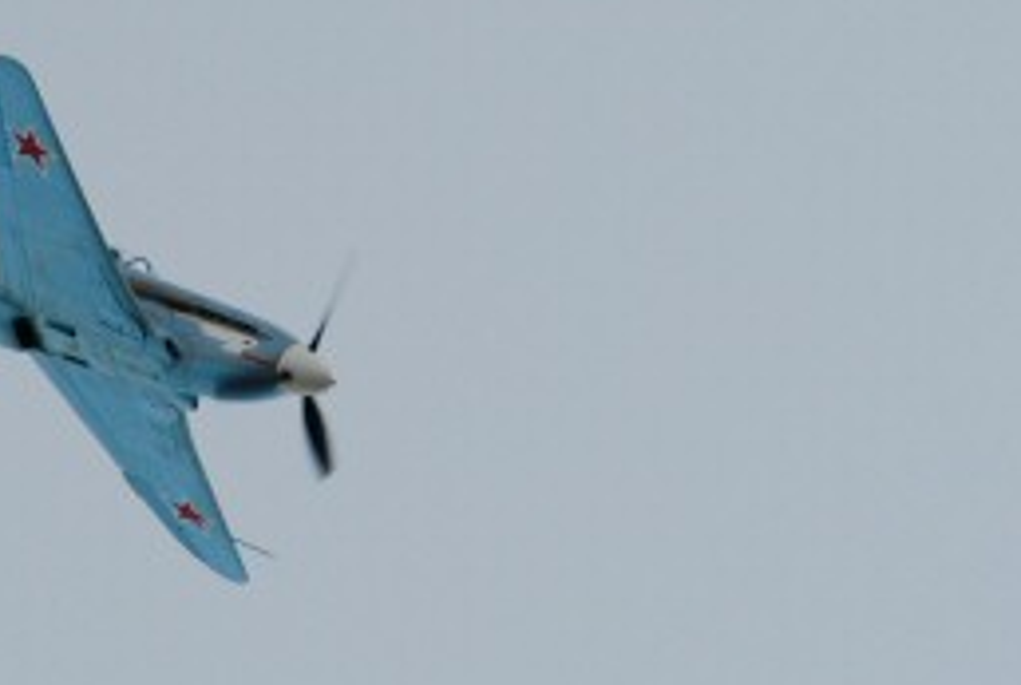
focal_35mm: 931
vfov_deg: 1.5
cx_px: 273
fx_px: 26449
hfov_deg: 2.2
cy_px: 305
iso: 400
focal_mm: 400
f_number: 9.5
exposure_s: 1/750
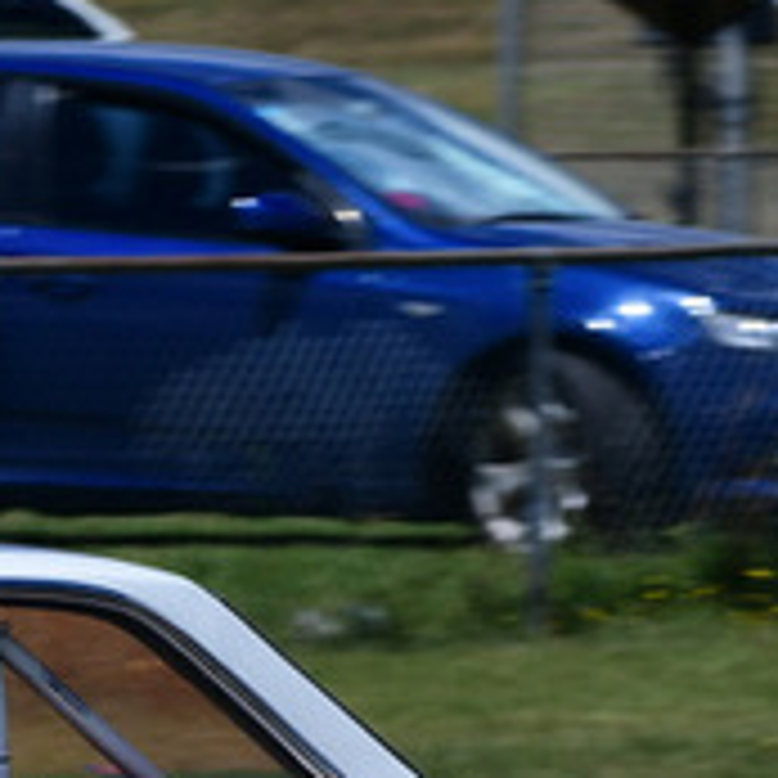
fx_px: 30056
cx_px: -742
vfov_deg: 1.5
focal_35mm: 1182
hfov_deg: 1.5
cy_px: 639
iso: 160
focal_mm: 200
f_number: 10
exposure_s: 1/640
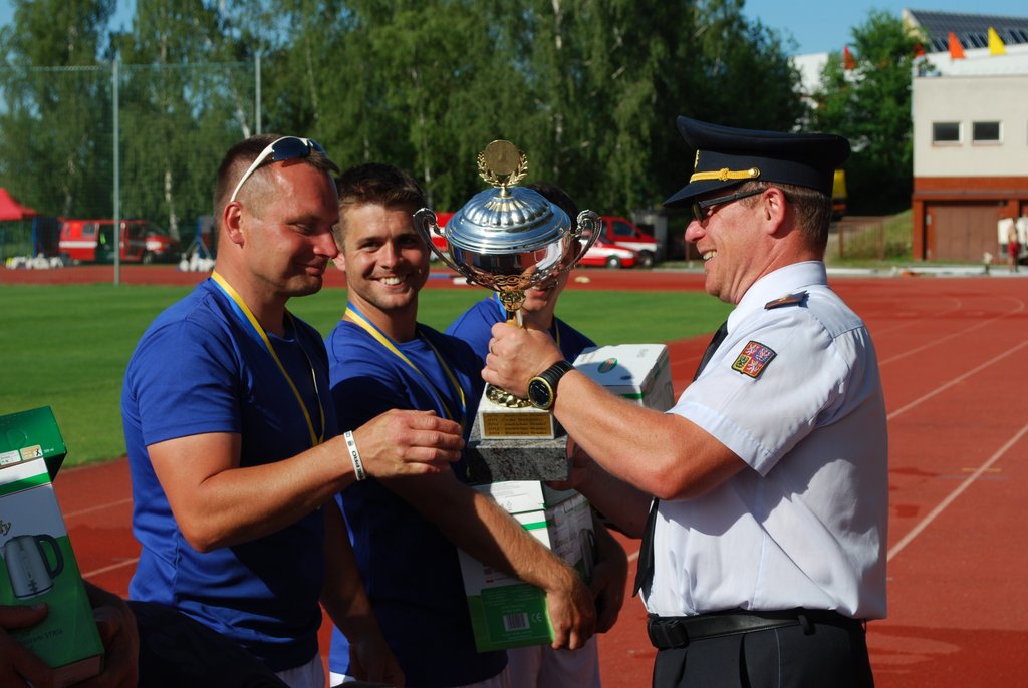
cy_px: 344
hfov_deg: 24.6
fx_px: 2359
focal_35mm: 82
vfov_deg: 16.6
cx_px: 514
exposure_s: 1/250
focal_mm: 55
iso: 100
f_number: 8
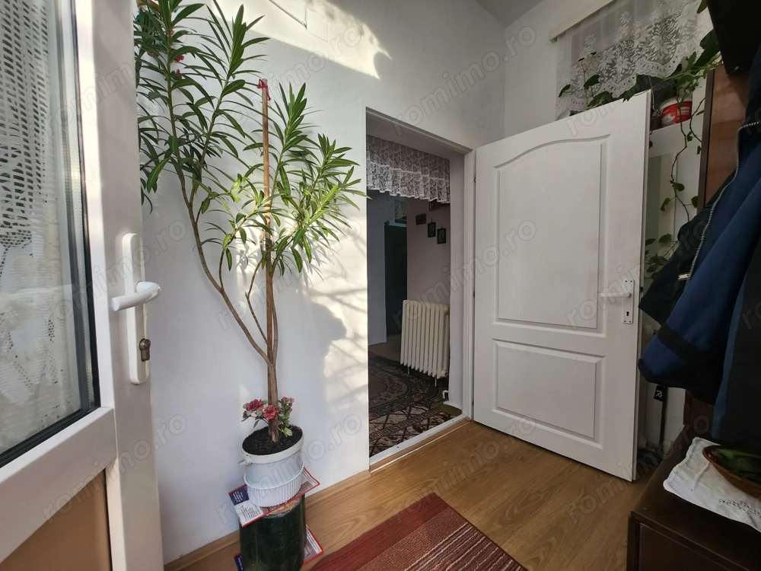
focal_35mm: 13
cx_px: 380
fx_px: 286
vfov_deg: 89.9
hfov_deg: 106.2
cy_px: 286
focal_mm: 1.74
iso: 50
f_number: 2.2
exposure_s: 1/50
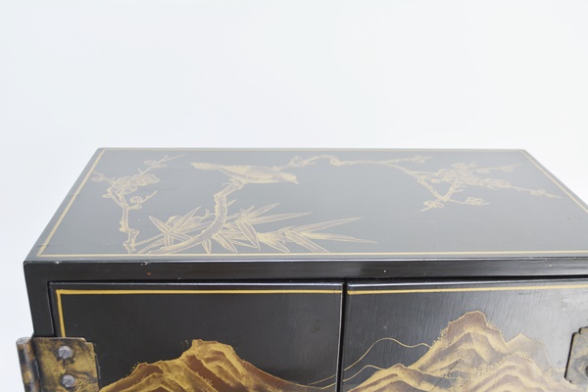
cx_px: 294
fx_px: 686
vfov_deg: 31.9
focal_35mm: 42
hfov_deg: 46.4
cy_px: 196
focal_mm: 28
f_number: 5.6
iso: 360
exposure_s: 1/125
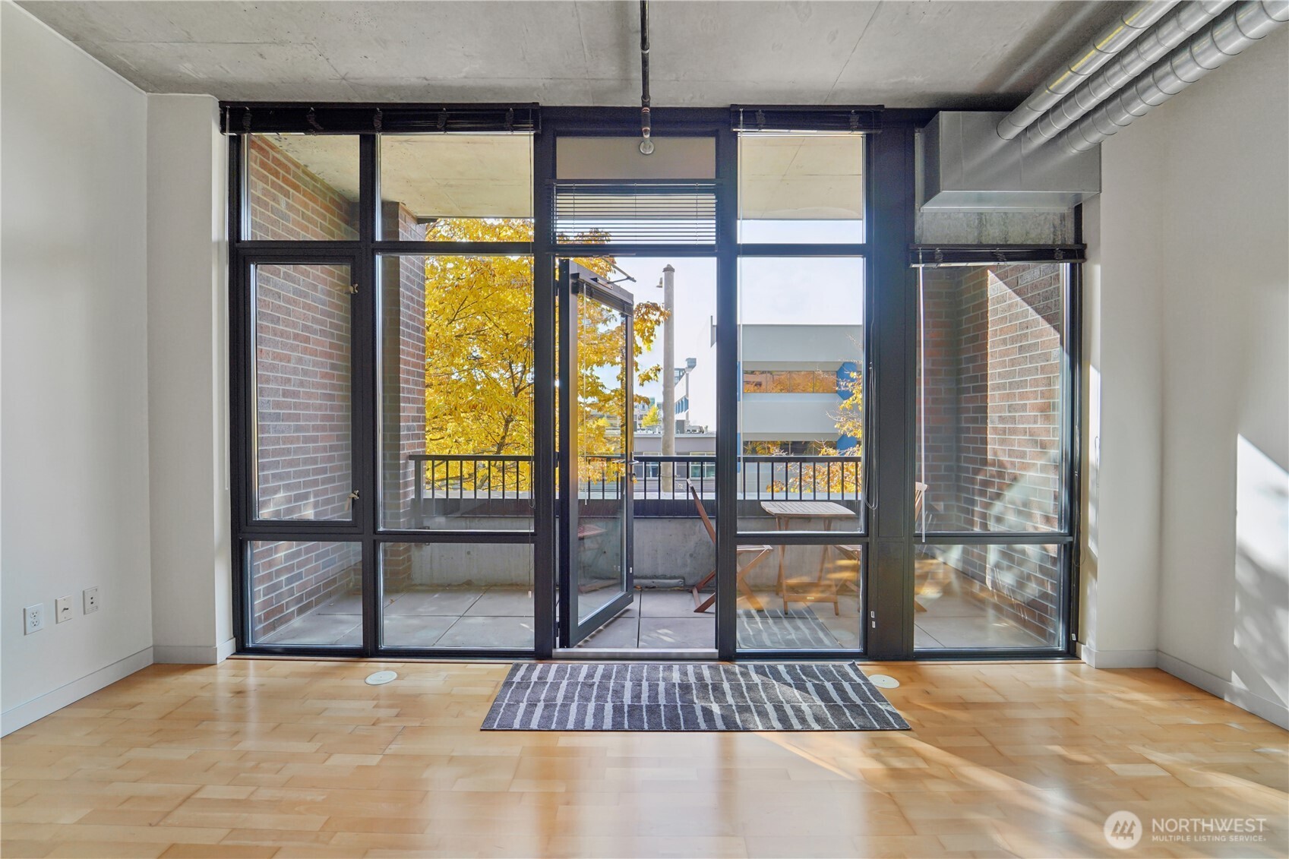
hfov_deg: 104.3
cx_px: 644
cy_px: 430
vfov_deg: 81.2
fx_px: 501
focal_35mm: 14
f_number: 8
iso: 200
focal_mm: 14
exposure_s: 1/60
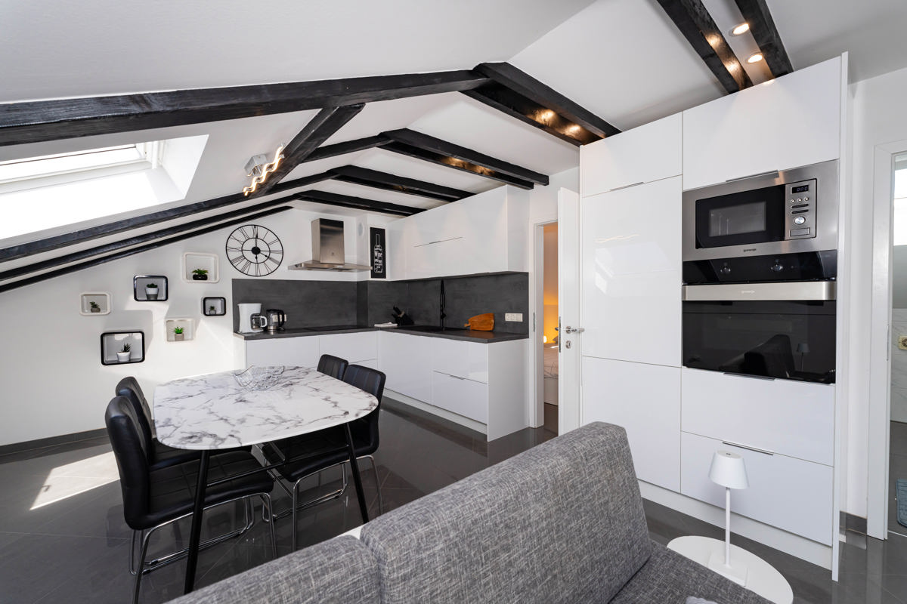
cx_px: 454
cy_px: 302
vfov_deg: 81.2
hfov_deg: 104.3
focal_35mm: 14
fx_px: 353
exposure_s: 1/60
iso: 400
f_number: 7.1
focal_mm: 14
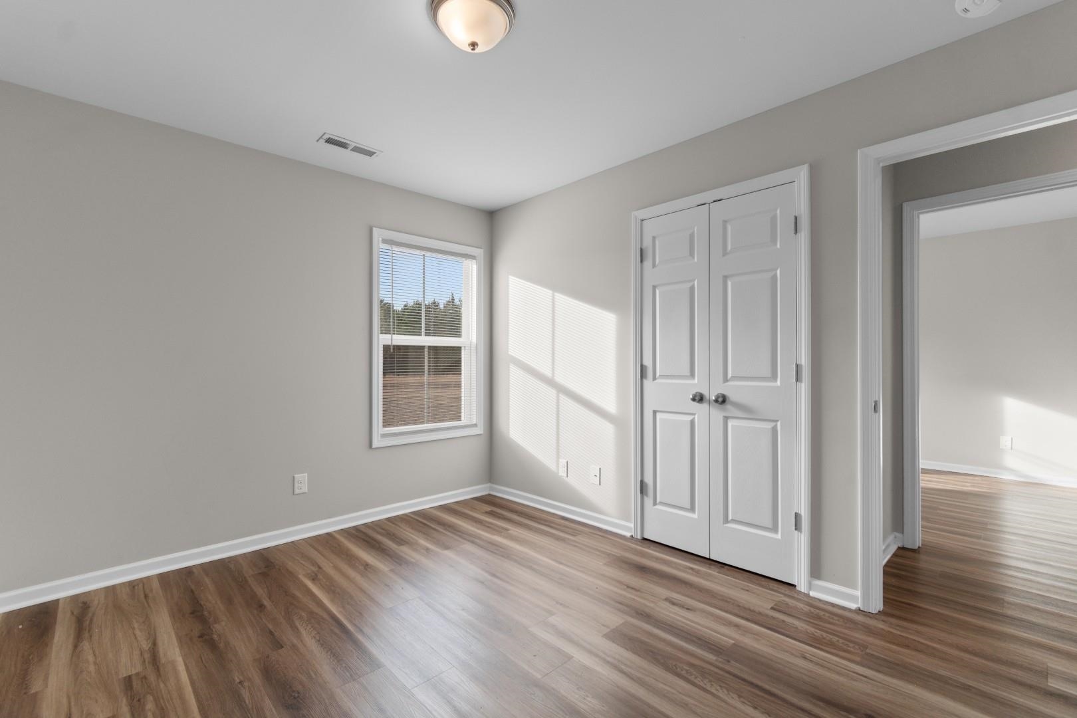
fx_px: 449
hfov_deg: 100.4
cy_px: 359
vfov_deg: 77.3
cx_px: 538
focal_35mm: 15
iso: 100
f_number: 4.5
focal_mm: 10
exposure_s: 1/6
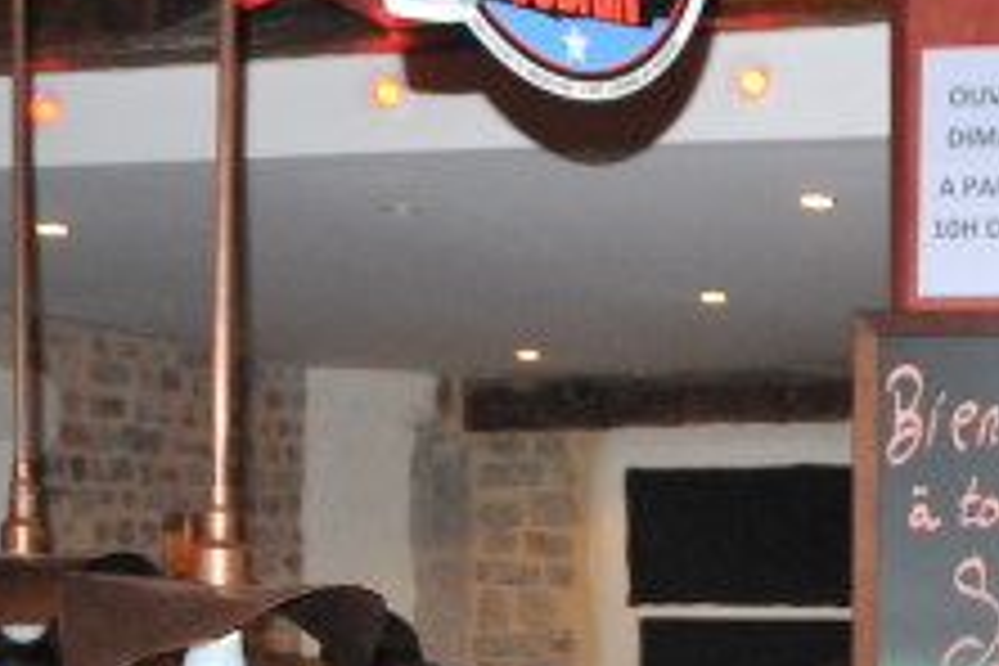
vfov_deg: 15.6
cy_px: 758
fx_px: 2359
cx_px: 1224
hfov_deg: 22.0
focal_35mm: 85
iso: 3200
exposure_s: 1/200
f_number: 3.5
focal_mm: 18
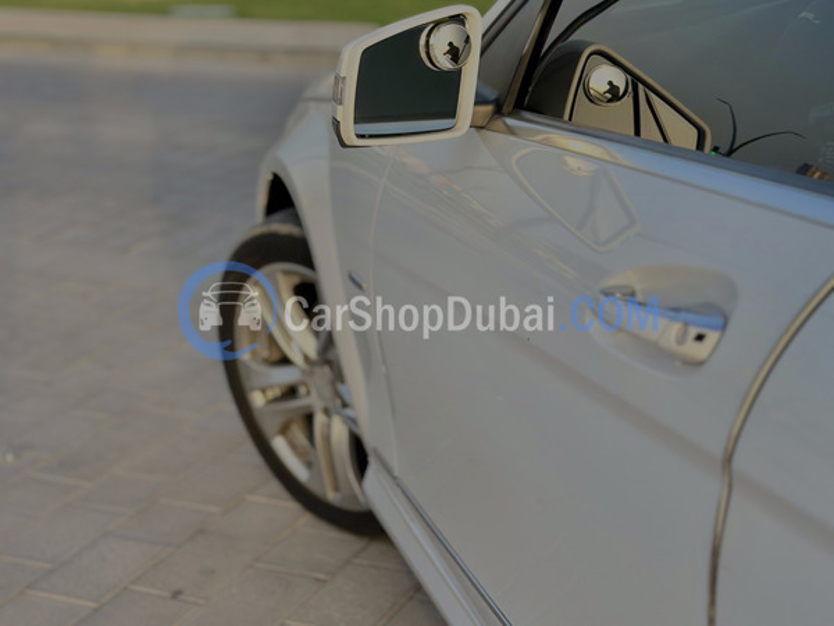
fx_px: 1156
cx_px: 417
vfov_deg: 30.3
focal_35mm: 48
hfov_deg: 39.7
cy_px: 313
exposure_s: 1/1667
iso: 80
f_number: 1.78
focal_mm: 6.86
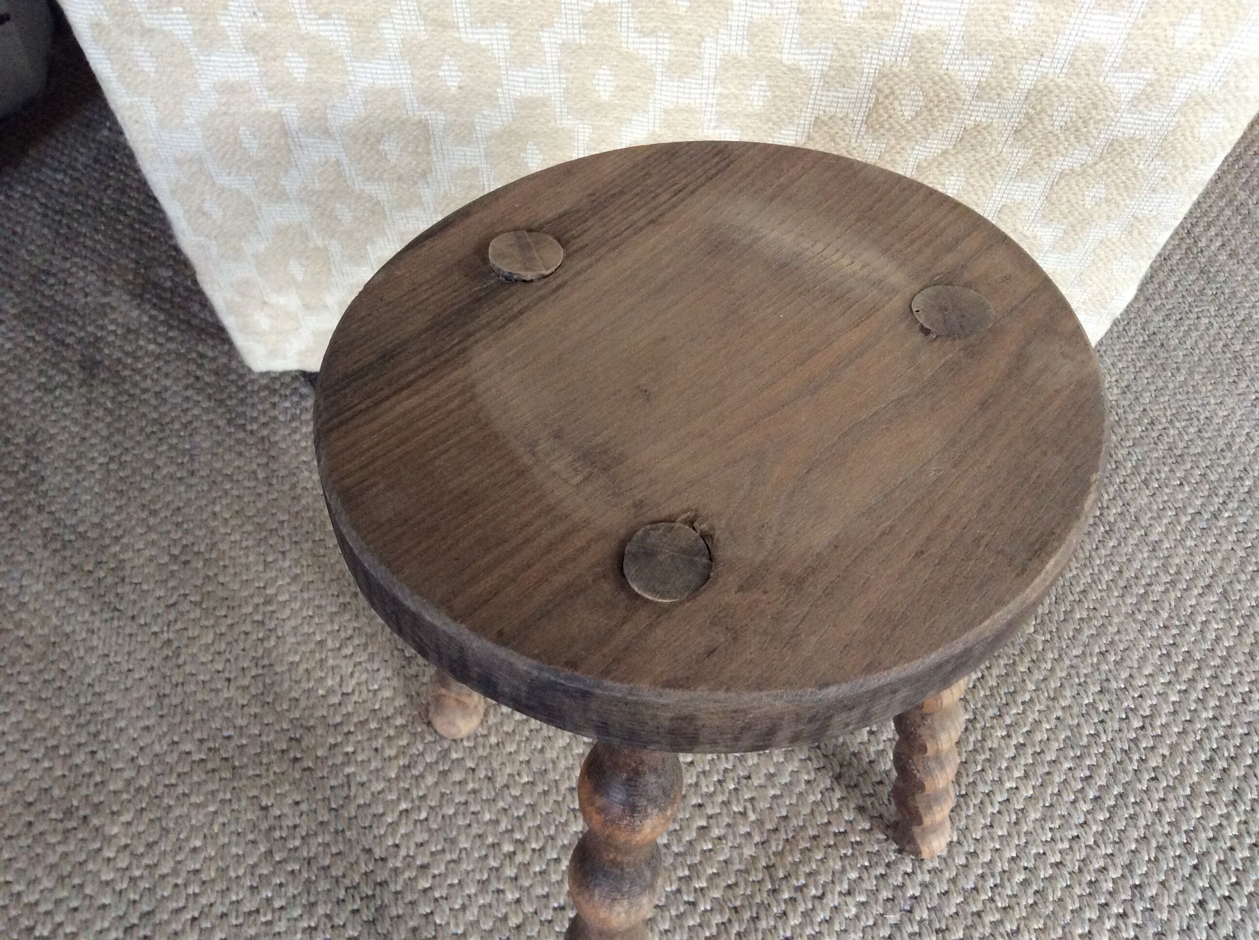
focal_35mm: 32
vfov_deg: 44.1
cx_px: 630
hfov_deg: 56.9
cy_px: 470
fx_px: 1162
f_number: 2.4
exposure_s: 1/25
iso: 160
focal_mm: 3.3
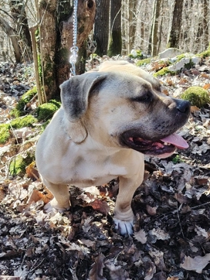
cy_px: 145
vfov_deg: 36.1
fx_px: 428
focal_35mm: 53
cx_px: 101
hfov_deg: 27.6
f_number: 1.75
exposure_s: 1/900
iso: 516
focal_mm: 5.25
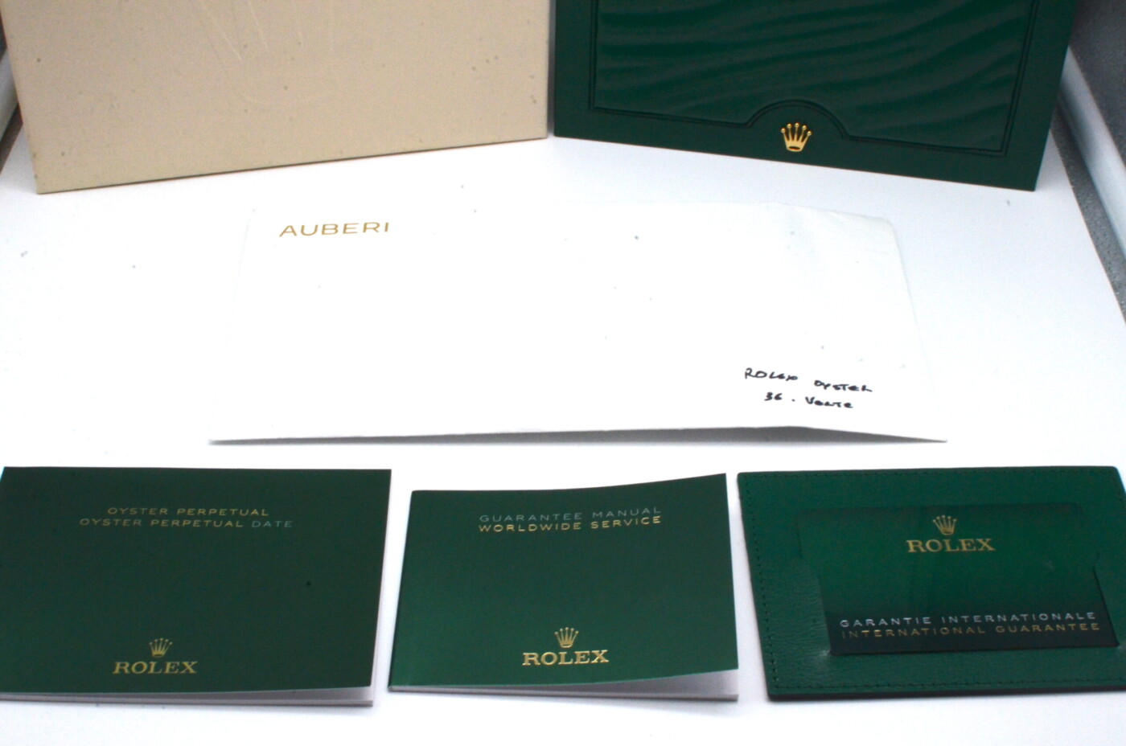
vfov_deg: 25.7
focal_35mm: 52
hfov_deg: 37.9
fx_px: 1639
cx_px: 563
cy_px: 373
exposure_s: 1/60
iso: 1600
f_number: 22
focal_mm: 35
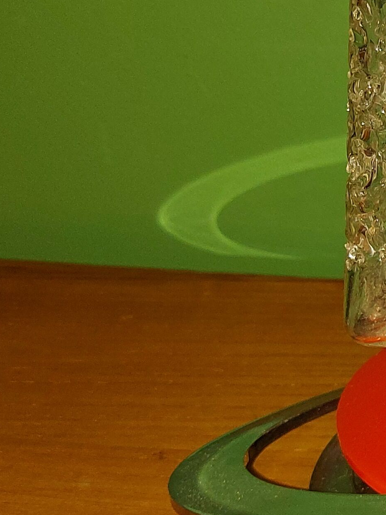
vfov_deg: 21.9
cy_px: 171
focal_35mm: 89
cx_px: 645
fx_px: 1323
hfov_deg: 14.9
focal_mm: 5.23
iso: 80
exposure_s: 1/60
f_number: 1.8
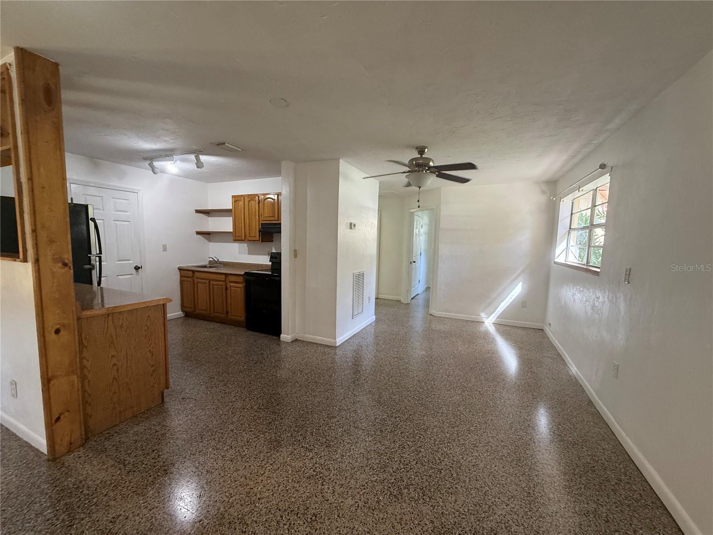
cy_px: 268
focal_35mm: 14
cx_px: 356
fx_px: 288
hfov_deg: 102.1
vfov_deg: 85.7
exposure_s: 1/120
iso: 320
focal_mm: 2.22
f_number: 2.2
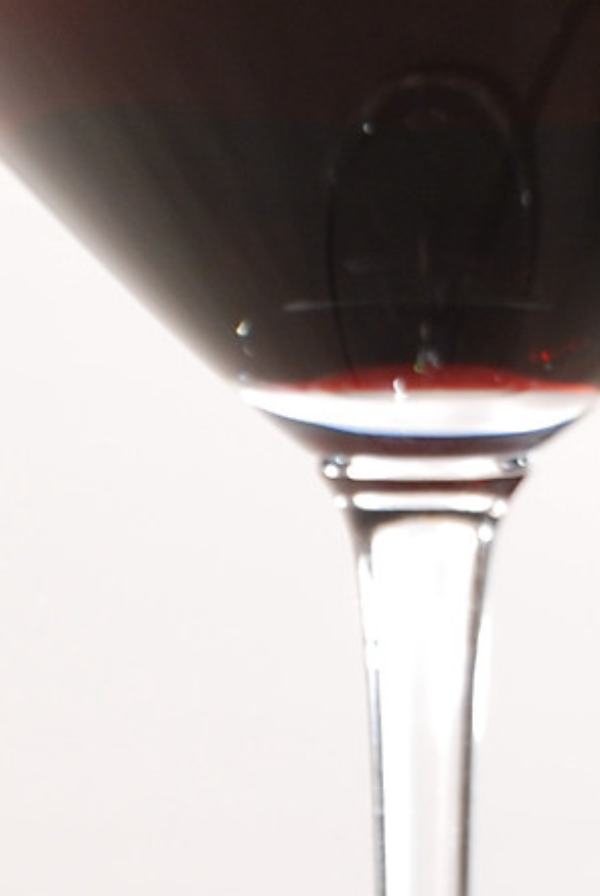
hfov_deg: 2.0
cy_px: -57
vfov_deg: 3.0
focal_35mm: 693
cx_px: 1042
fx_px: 17263
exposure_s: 1/10
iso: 100
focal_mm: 85
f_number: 5.6
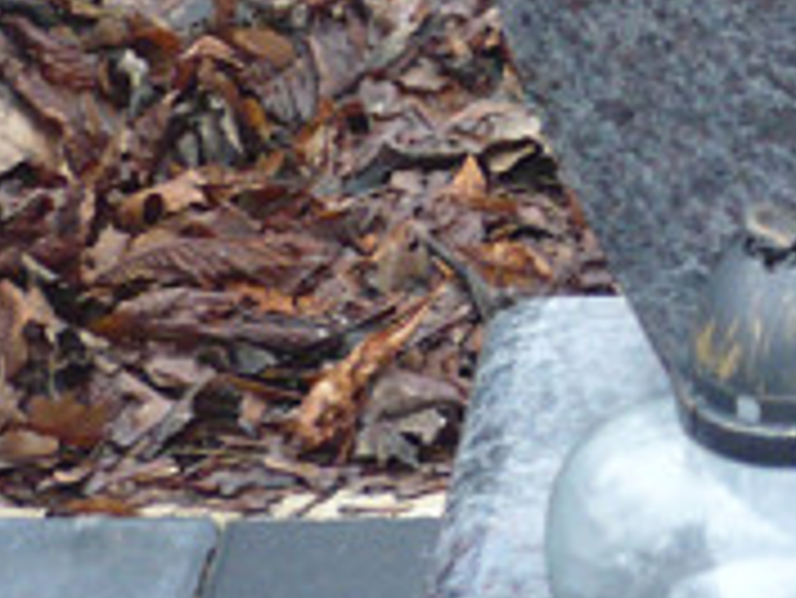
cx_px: 1345
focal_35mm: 217
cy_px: -99
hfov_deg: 8.8
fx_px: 4993
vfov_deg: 6.8
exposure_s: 1/30
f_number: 3.7
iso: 160
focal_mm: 9.9
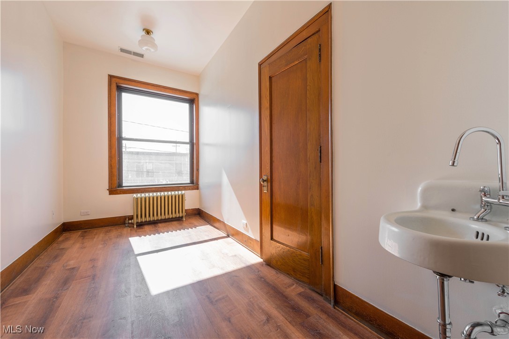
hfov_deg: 104.3
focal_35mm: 14
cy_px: 170
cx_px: 254
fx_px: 198
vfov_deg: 81.1
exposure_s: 1/60
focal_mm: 14
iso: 200
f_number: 10
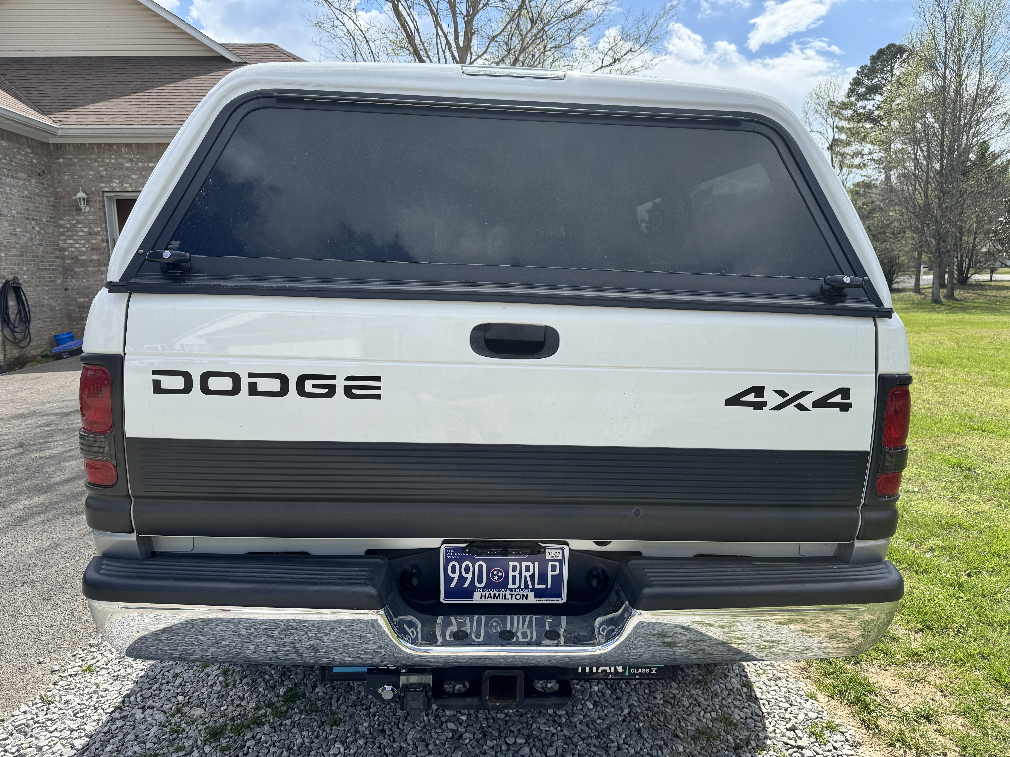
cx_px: 505
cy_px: 378
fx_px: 700
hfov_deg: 71.6
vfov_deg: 56.8
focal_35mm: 24
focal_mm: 6.76
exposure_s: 1/3413
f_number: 1.78
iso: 80
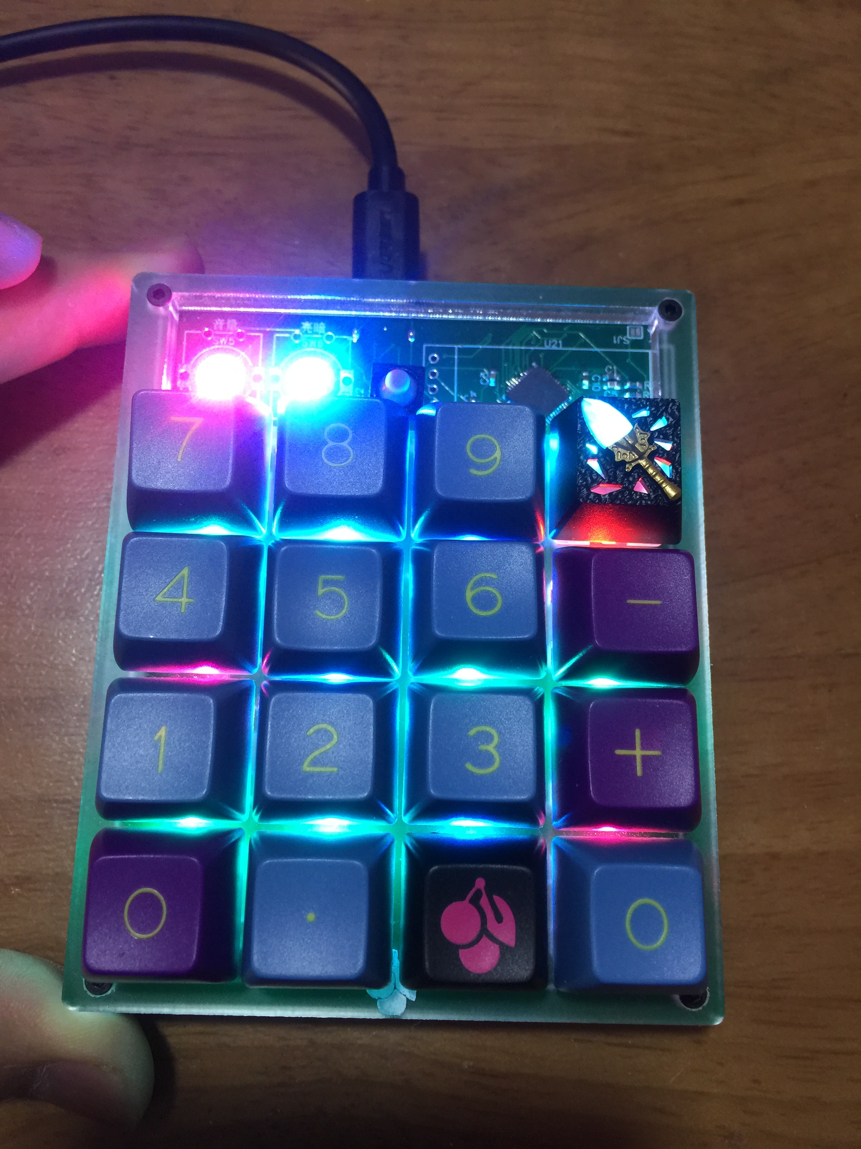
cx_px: 430
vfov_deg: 61.7
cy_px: 574
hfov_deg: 48.2
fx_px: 962
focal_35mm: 29
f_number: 2.2
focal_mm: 4.15
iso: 64
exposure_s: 1/17
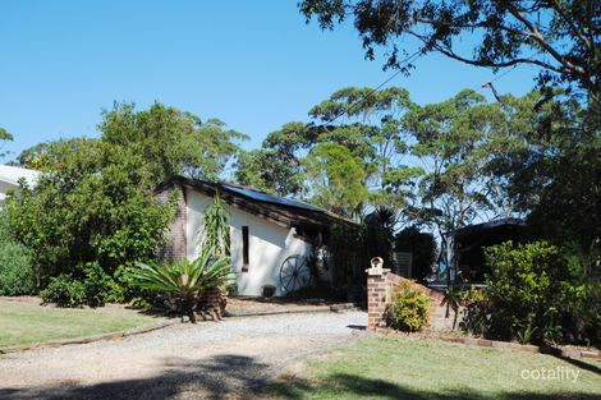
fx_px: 551
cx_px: 300
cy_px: 200
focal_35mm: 33
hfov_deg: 57.2
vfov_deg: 39.9
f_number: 8
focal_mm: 22
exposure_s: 1/250
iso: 100
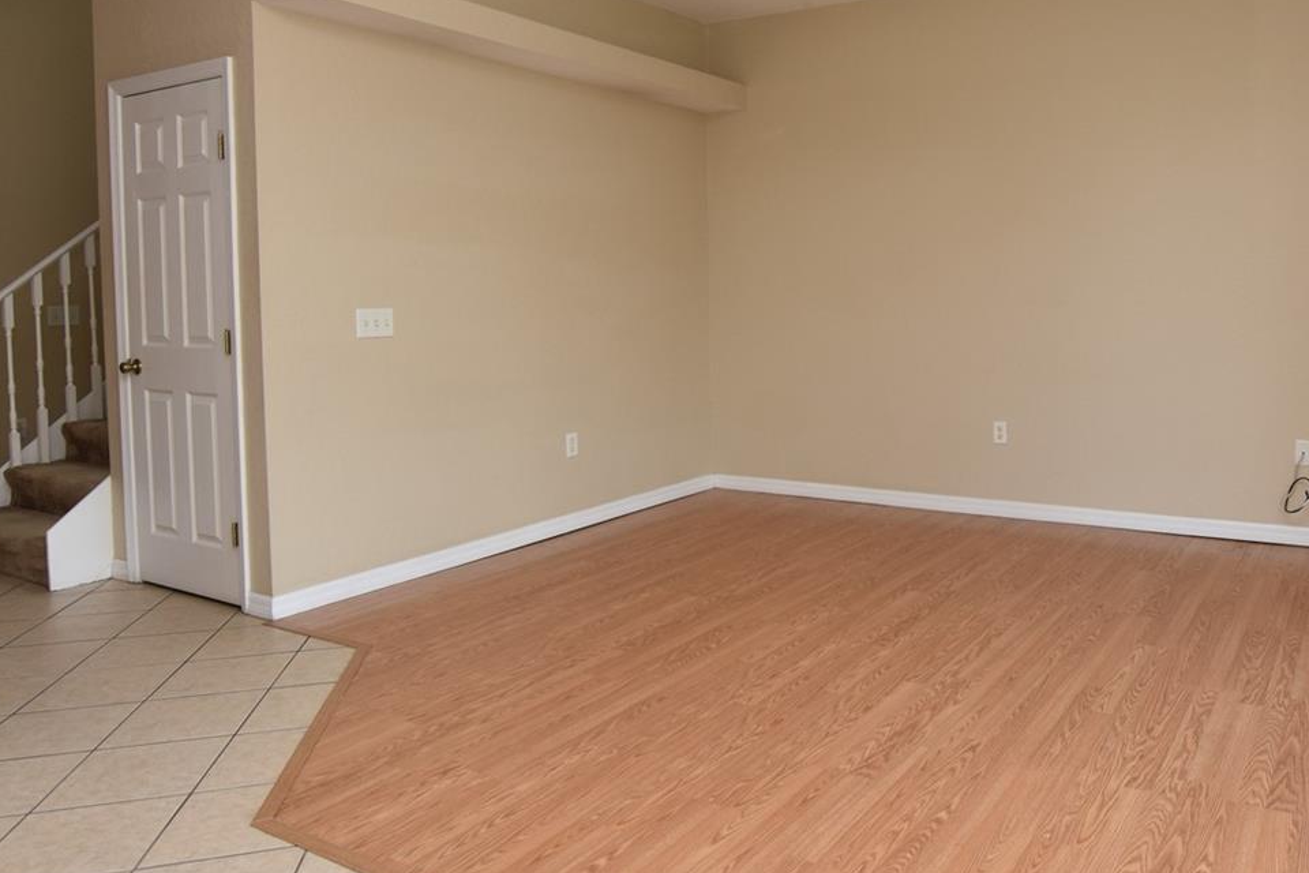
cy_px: 326
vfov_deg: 50.8
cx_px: 894
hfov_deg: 69.1
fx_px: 909
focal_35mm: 25
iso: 180
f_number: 5.6
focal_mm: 10
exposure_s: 1/125
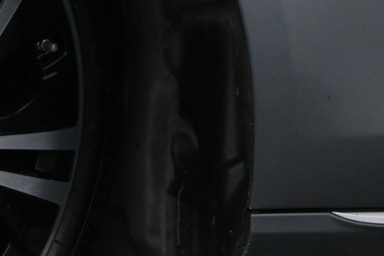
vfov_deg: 11.7
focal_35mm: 117
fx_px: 1247
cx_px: -160
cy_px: 149
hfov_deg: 16.3
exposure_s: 1/125
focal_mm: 21.5
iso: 2500
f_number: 5.6
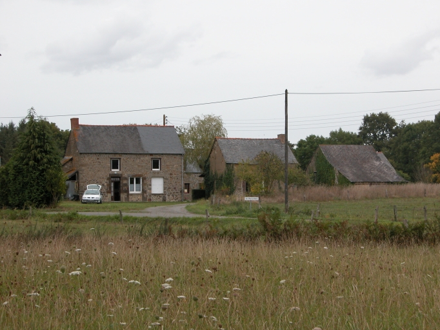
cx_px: 220
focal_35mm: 93
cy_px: 165
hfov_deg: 21.1
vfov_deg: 15.9
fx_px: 1183
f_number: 4.5
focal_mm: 23.7
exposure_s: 1/258
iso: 100
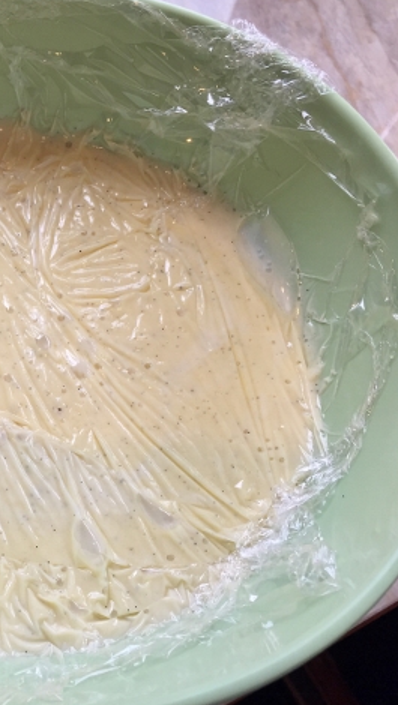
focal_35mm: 43
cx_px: -18
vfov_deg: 47.3
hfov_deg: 26.0
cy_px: 356
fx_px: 805
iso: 32
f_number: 2.2
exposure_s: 1/229
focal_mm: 4.15
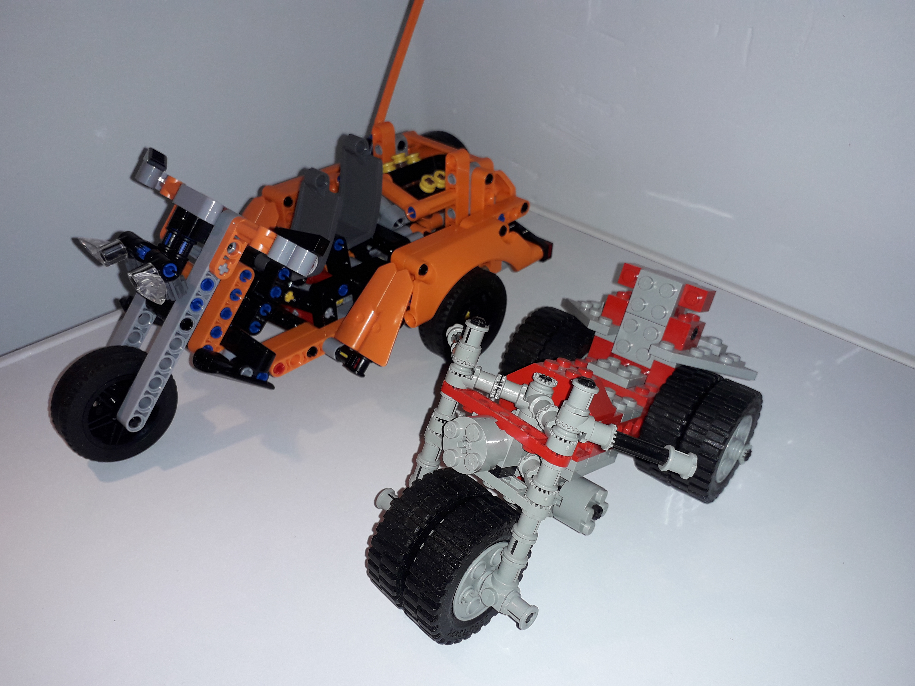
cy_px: 354
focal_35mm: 28
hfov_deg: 63.4
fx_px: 740
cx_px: 460
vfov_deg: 49.7
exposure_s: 1/125
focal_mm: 3.6
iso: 40
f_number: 1.9
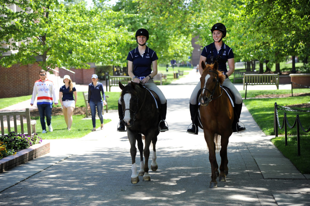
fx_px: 903
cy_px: 103
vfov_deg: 13.0
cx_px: 155
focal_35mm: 105
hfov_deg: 19.5
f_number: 4
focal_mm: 105
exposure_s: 1/320
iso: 200
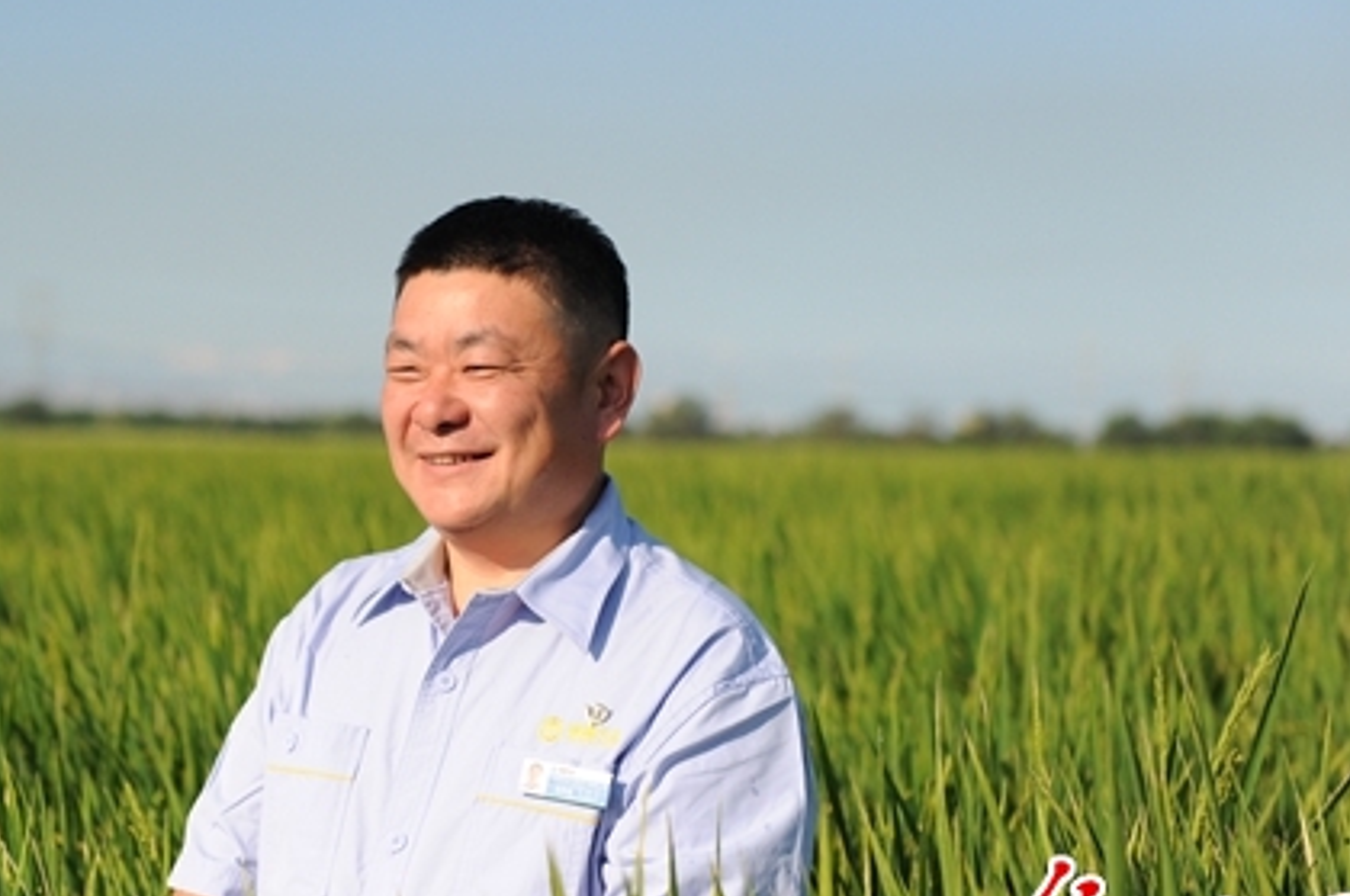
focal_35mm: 100
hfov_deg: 20.4
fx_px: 3746
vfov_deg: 13.7
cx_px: 460
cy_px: 477
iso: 800
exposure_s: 1/8000
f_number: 3.5
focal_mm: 70
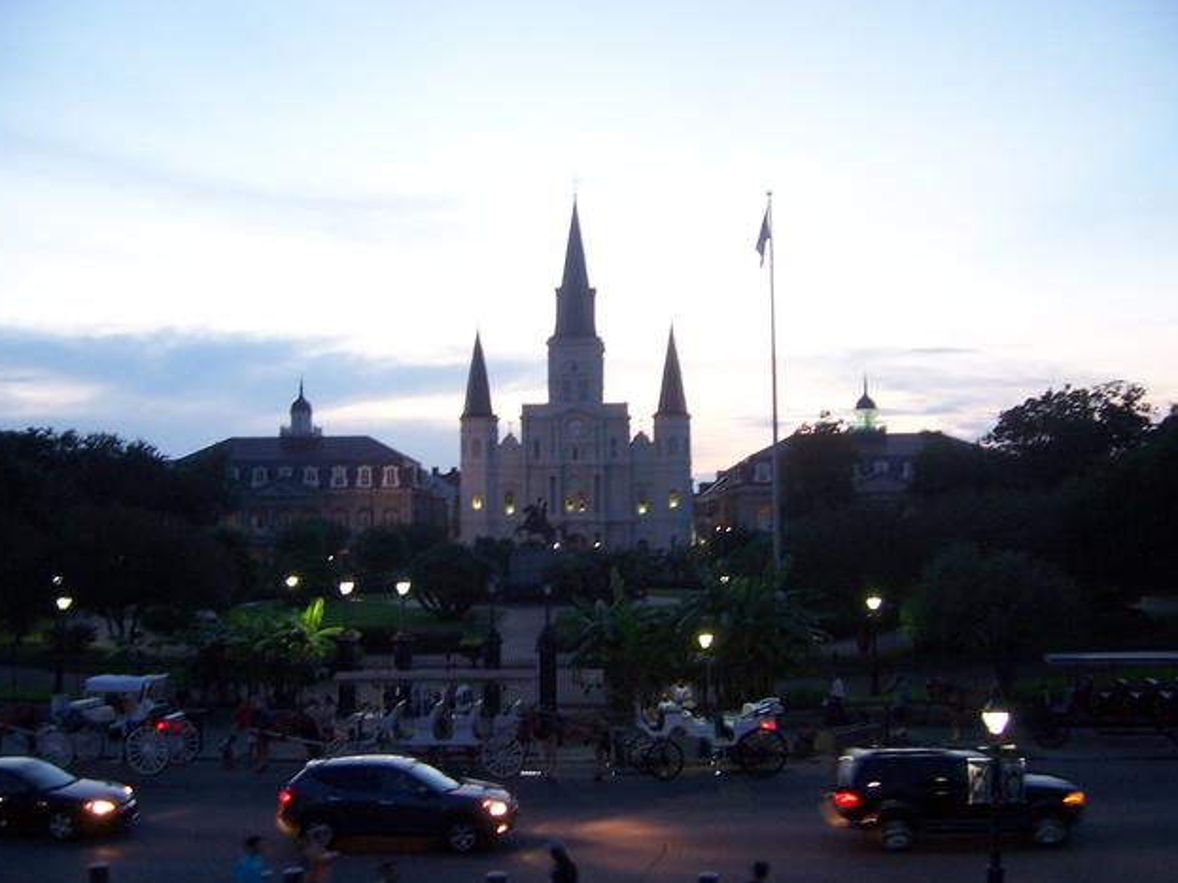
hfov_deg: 50.1
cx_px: 579
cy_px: 450
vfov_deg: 38.7
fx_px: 1259
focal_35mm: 37
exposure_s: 1/10
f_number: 3
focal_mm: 6
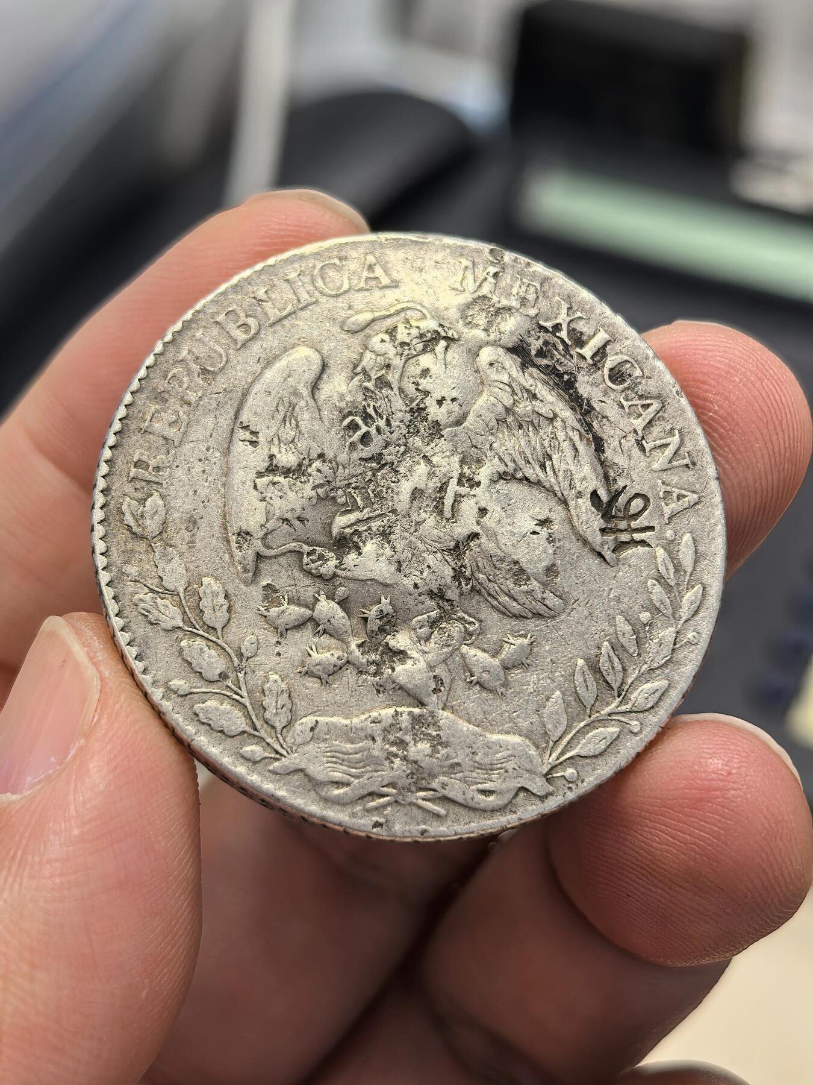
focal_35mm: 54
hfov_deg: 27.0
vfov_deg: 35.5
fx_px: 1691
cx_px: 406
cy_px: 542
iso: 250
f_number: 2
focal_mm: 6.98
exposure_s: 1/100
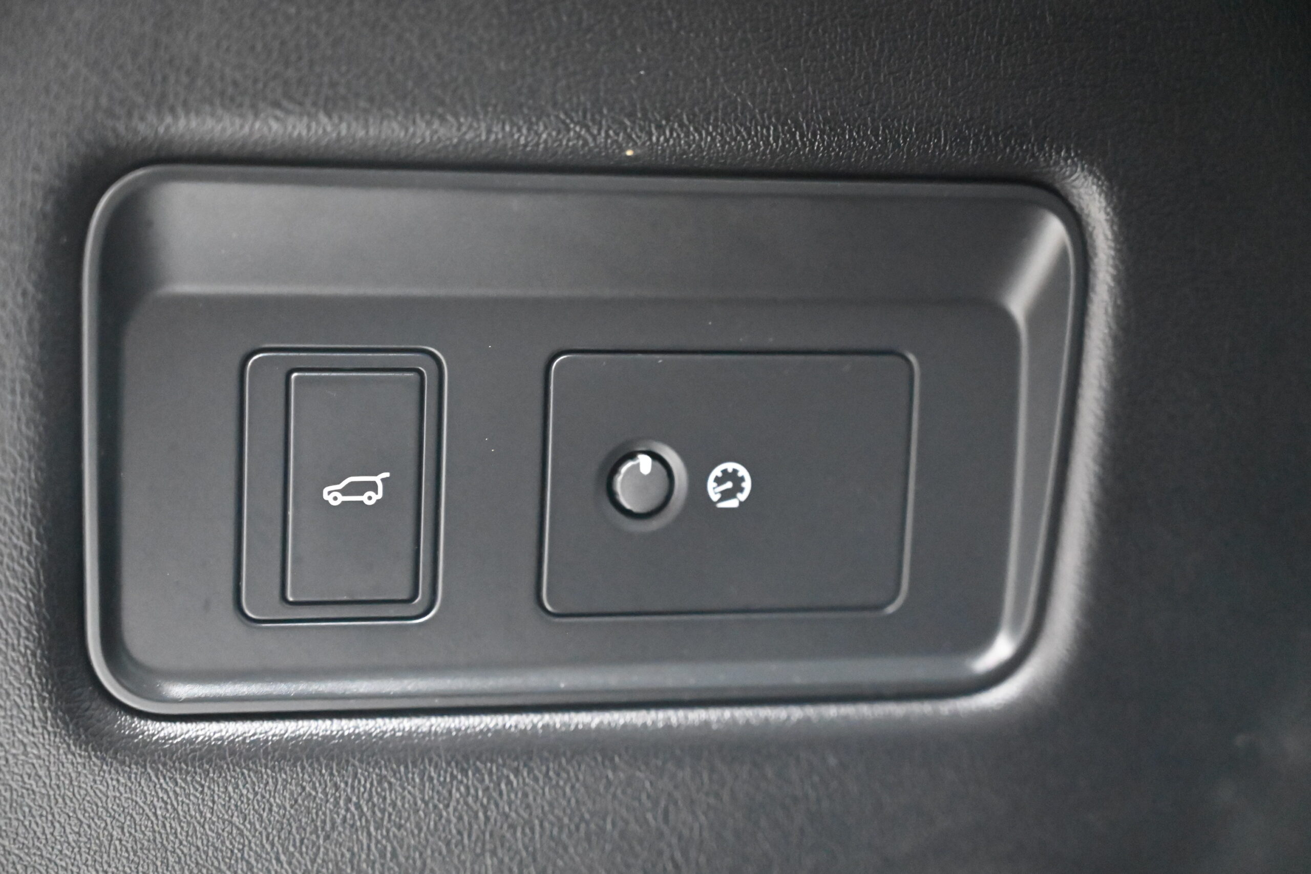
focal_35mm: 70
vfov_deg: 19.5
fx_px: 2549
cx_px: 656
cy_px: 437
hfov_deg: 28.8
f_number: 4
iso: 25600
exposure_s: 1/60
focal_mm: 70
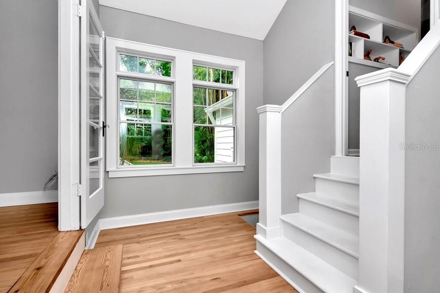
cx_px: 220
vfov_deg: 72.1
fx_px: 202
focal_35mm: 16
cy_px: 146
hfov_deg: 95.0
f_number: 6.3
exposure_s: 1/200
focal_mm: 11
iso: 640
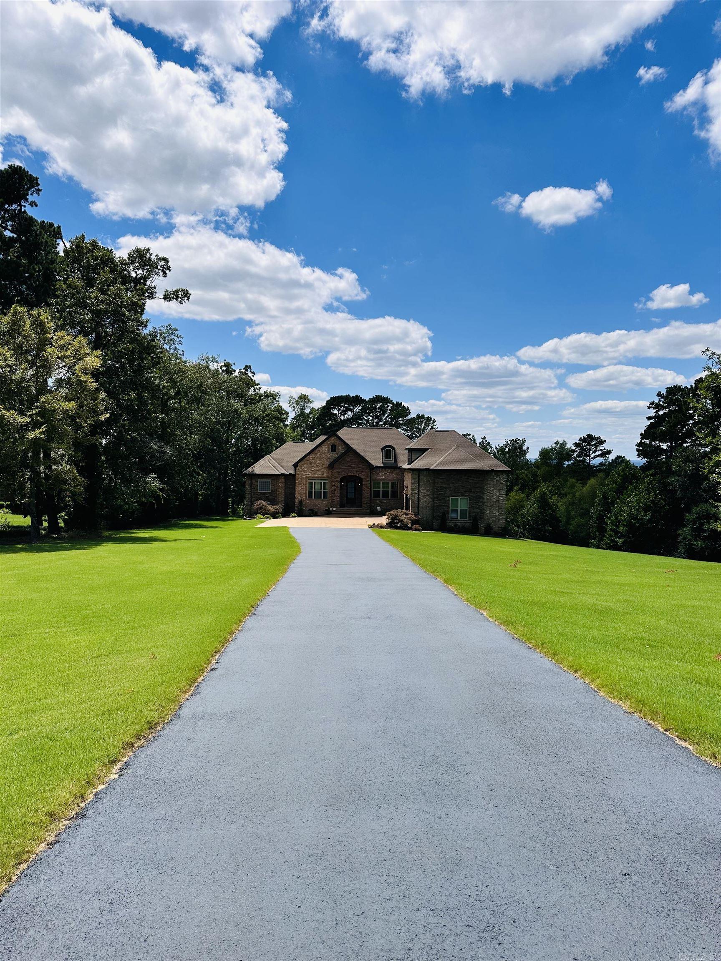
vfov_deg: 71.6
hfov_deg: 56.8
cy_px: 480
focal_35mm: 24
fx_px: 667
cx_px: 360
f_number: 1.78
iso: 80
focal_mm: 6.86
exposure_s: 1/7576
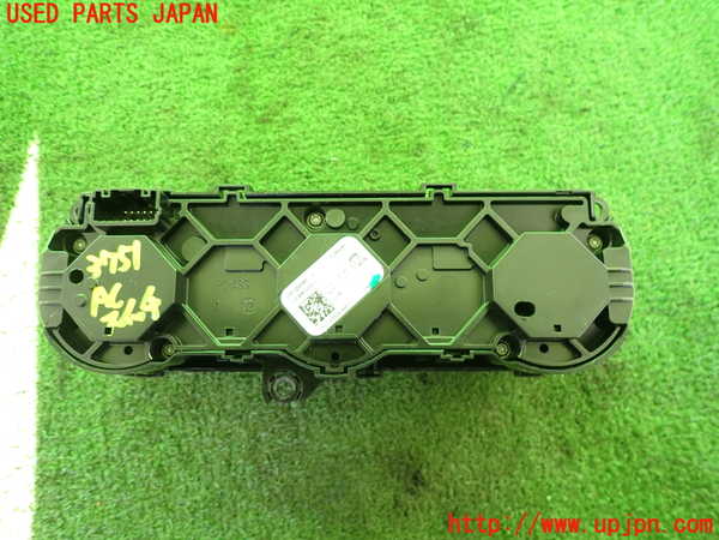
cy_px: 270
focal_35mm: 25
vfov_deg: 54.9
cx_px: 360
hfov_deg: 69.4
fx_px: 519
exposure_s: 1/40
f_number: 2
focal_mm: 4.5
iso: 200
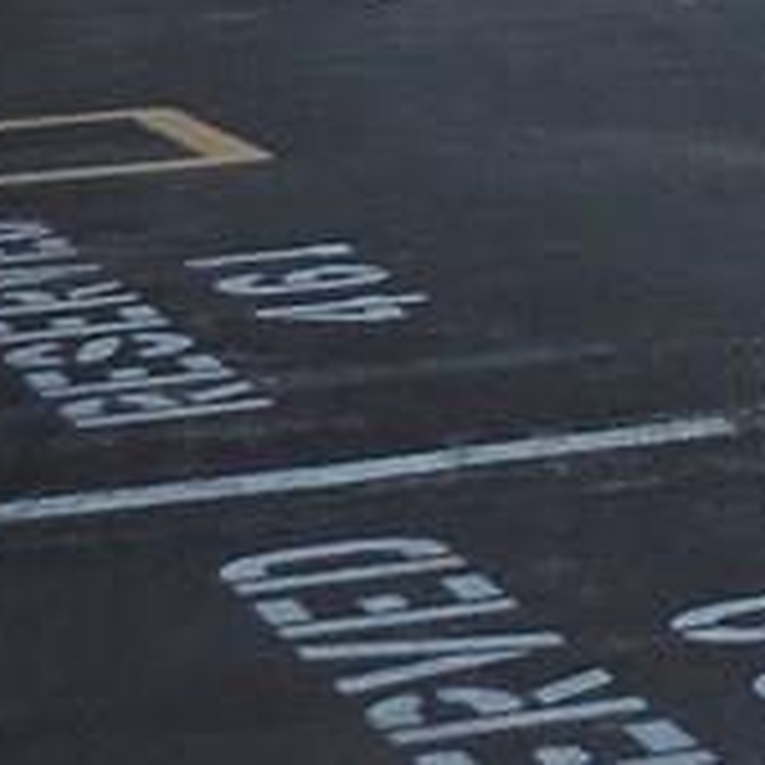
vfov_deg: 9.5
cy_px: -526
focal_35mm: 176
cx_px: 1804
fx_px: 4401
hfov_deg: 9.0
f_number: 3.7
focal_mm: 5.9
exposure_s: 1/250
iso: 125
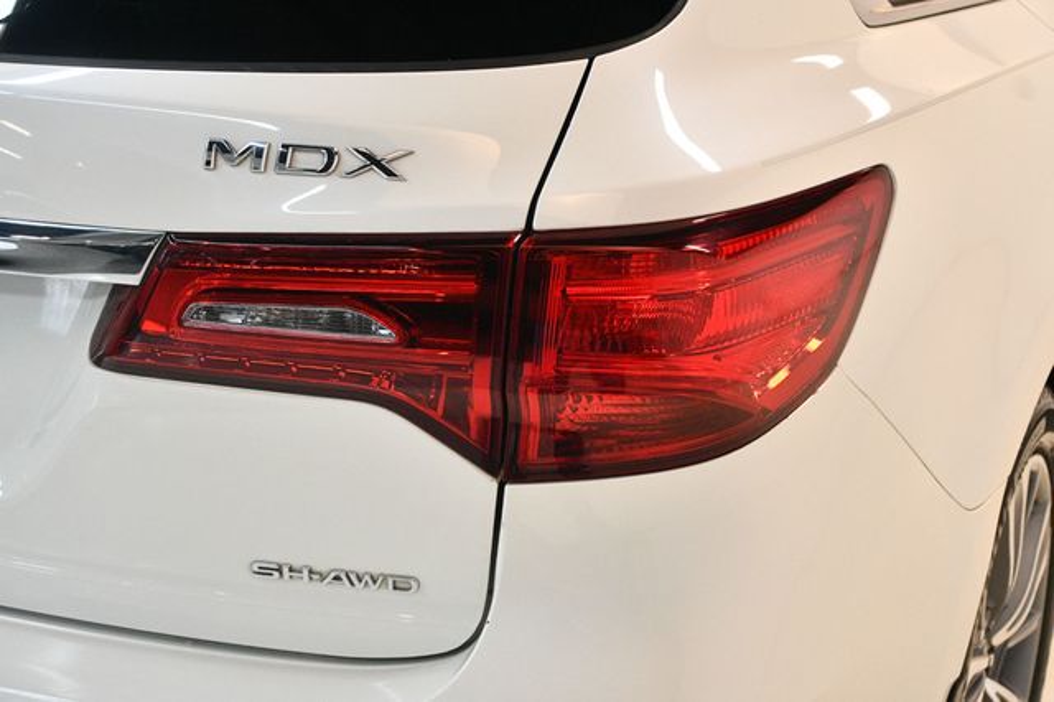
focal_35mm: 52
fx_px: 1522
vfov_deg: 26.0
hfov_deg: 38.2
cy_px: 351
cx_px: 527
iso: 2200
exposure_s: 1/125
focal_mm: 35
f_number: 4.2
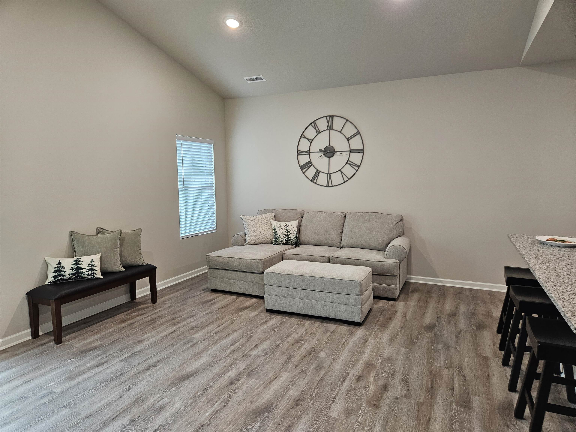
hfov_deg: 73.9
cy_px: 216
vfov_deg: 58.9
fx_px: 383
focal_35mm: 23
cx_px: 288
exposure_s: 1/120
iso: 320
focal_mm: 5.4
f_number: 1.8
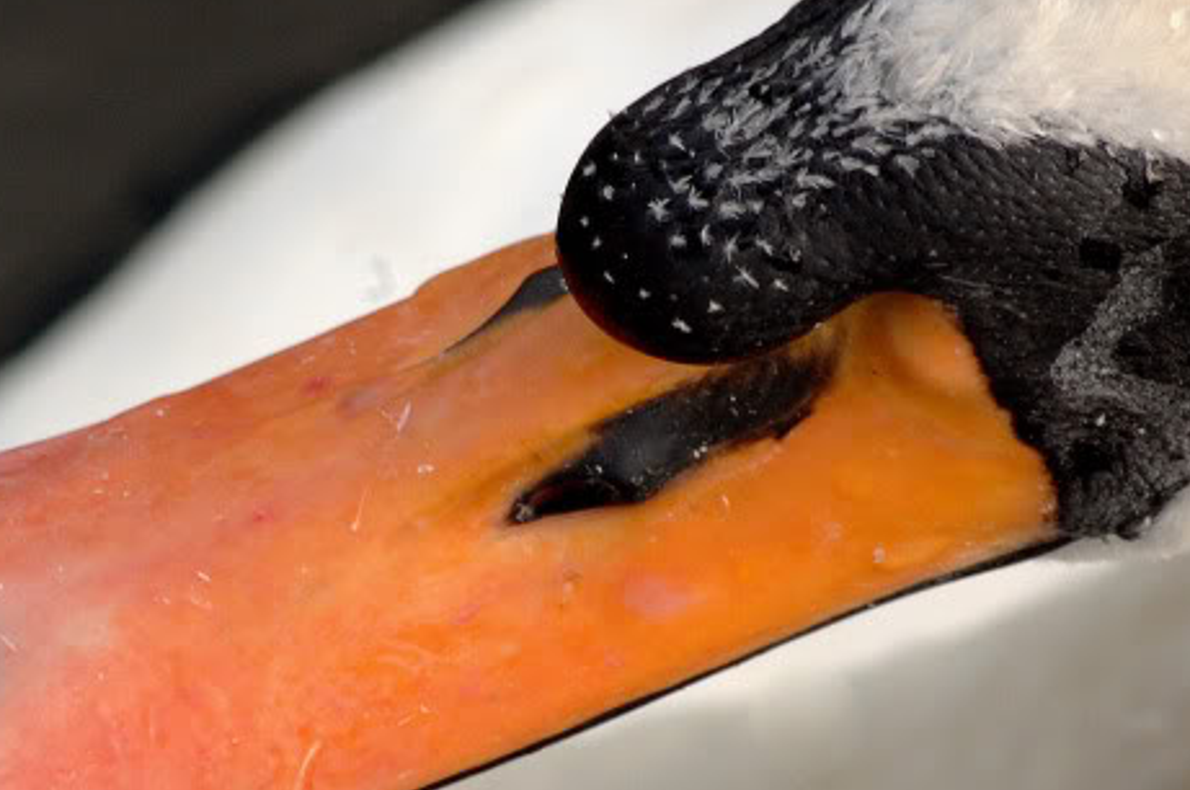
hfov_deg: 4.0
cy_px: 532
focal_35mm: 516
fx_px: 17036
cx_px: 499
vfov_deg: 2.7
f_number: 16
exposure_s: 1/60
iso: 400
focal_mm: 155
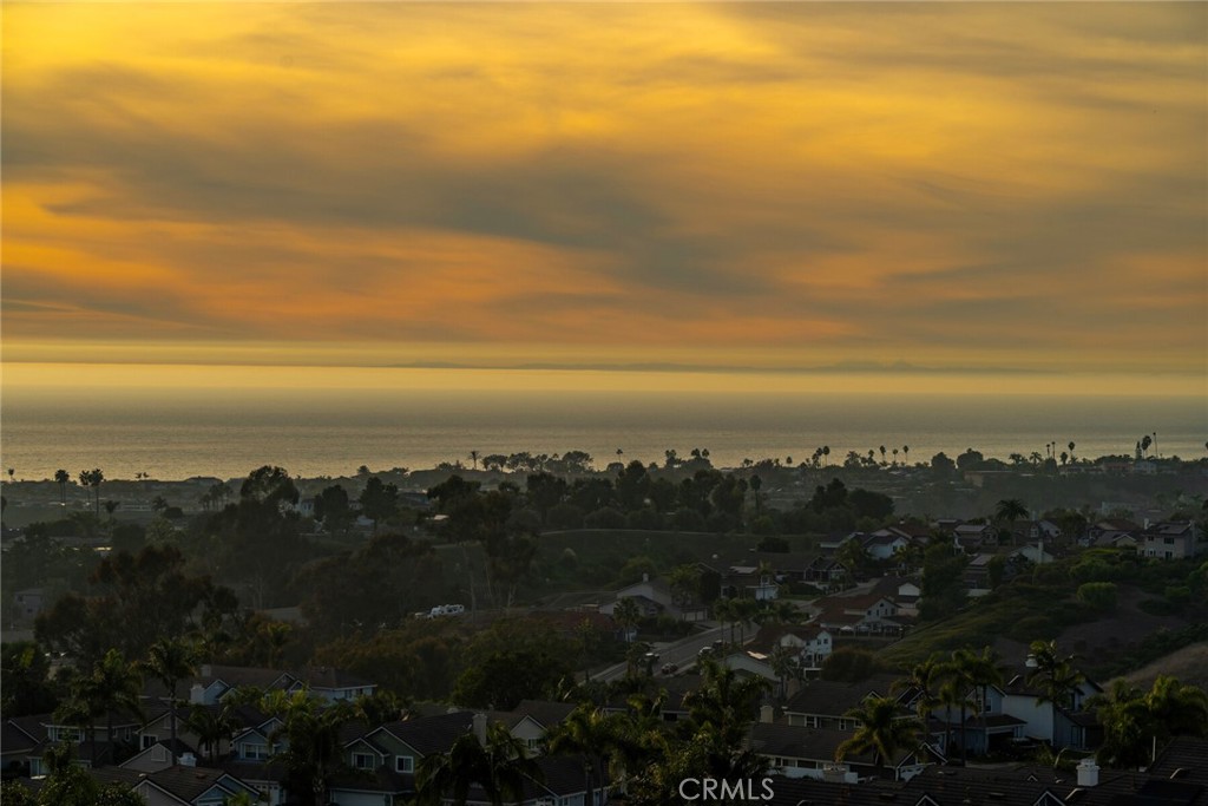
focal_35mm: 105
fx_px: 3524
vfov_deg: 13.0
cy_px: 403
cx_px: 604
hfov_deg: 19.5
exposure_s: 1/500
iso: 100
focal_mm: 105
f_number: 7.1
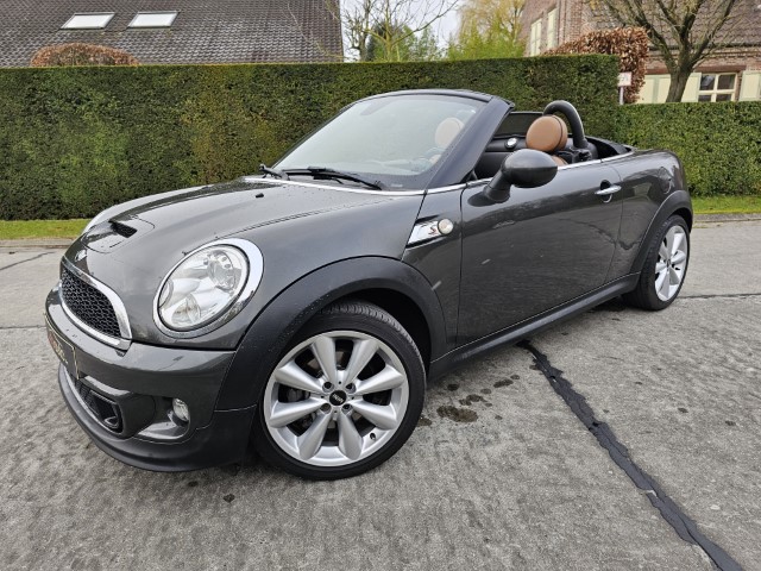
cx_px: 380
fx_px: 506
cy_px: 286
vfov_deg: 58.9
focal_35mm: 23
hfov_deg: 73.9
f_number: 1.7
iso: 50
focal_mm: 6.3
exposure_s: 1/180
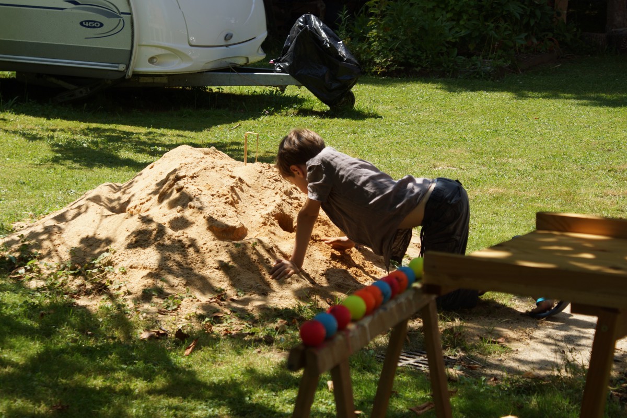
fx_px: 1306
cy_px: 209
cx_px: 314
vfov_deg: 18.2
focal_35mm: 75
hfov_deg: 27.0
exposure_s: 1/250
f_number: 7.1
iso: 100
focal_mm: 50
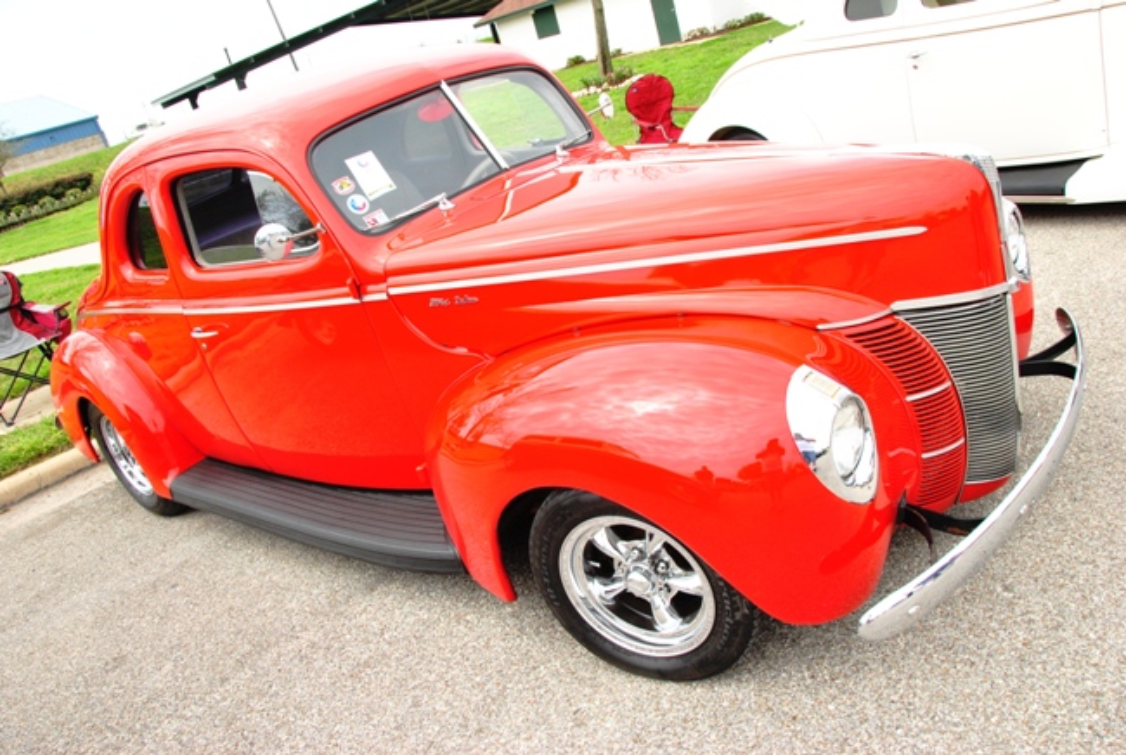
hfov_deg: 67.3
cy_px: 378
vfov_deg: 48.1
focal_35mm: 27
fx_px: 846
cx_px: 563
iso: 400
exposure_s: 1/125
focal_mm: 18
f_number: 11
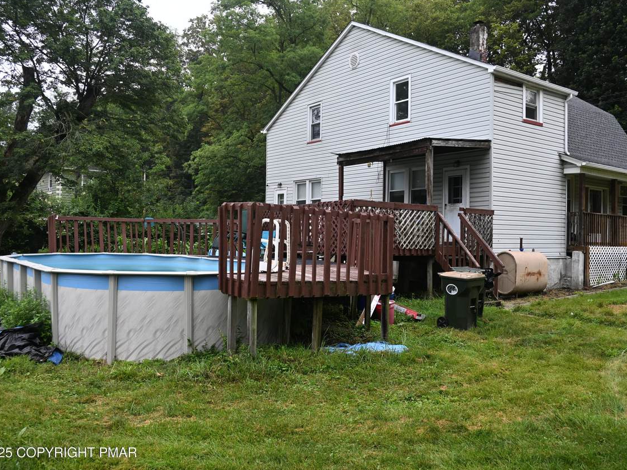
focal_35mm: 32
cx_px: 331
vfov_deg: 43.8
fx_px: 585
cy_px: 235
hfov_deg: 56.4
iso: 200
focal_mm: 19.5
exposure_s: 1/250
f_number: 4.5
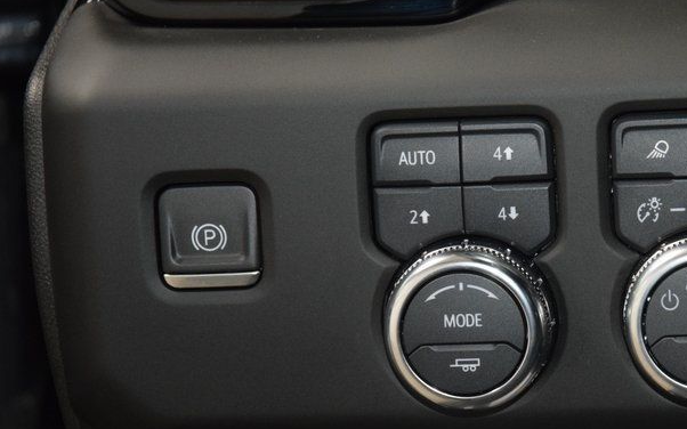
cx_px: 566
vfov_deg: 7.2
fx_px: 3407
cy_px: 167
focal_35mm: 182
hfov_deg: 11.5
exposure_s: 1/60
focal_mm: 70
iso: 2200
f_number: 4.5
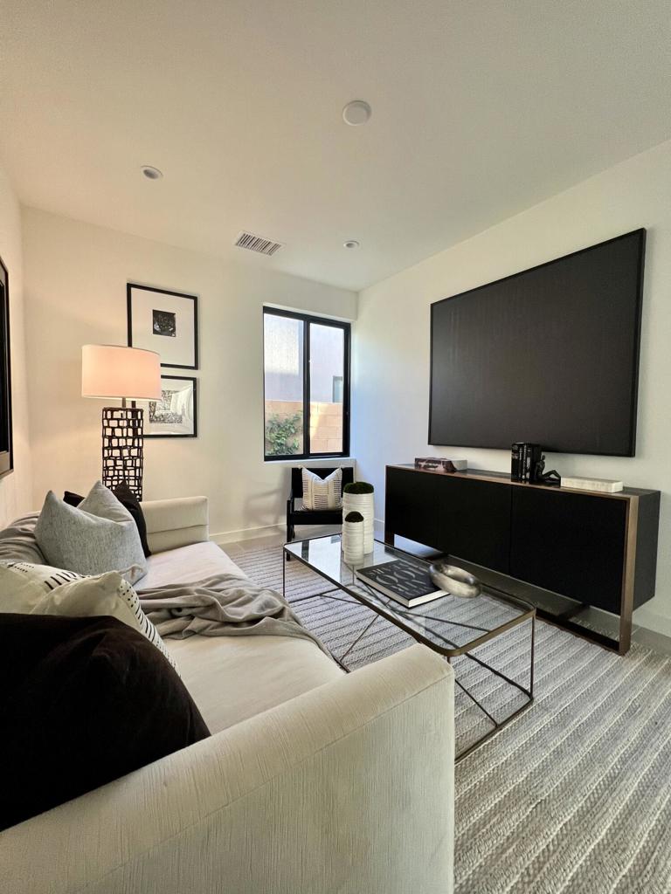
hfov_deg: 89.9
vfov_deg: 106.2
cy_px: 447
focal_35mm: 13
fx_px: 336
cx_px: 336
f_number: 1.8
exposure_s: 1/120
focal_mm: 1.57
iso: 160
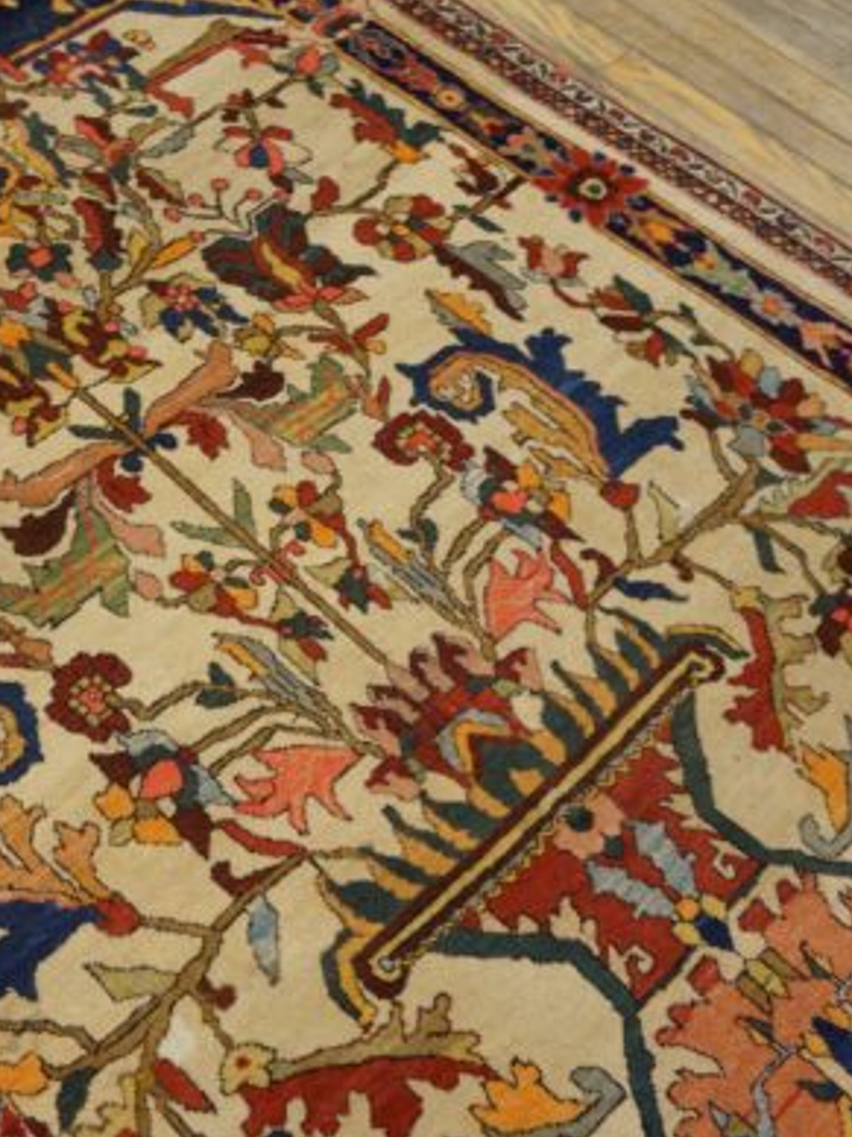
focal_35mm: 47
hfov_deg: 29.8
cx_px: 97
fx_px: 1534
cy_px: 573
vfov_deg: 40.6
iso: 1000
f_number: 4
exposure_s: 1/60
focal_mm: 21
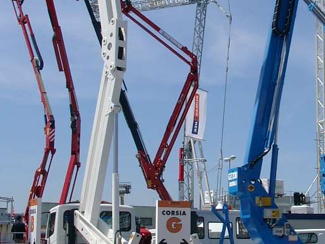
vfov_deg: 17.5
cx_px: 253
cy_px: 73
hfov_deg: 23.0
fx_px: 789
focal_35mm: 84
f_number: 5.6
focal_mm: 7.13
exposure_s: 1/603
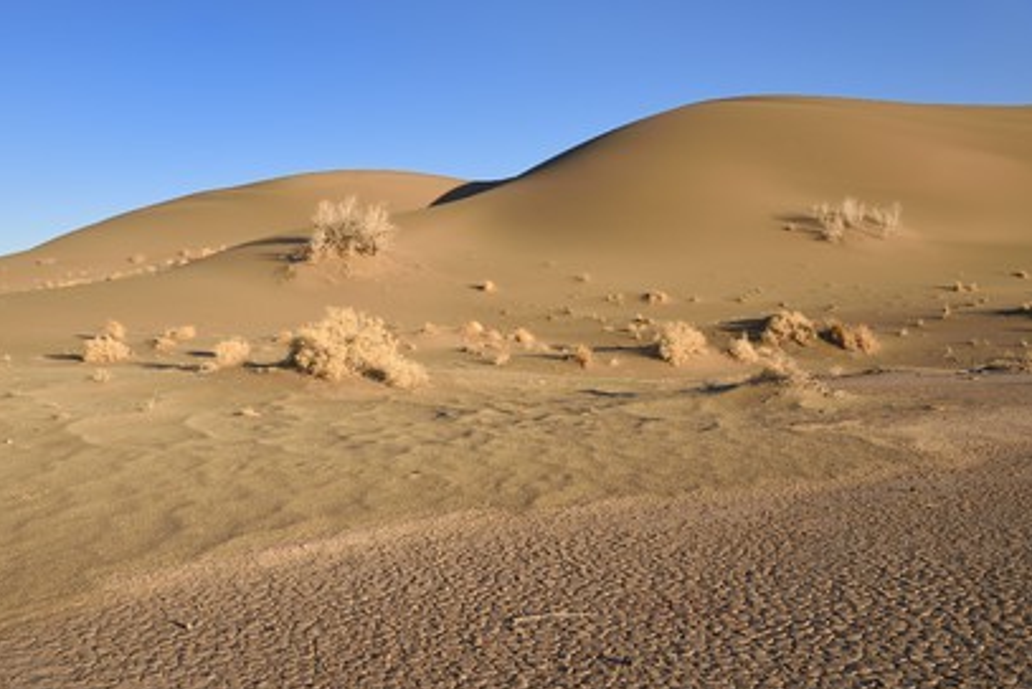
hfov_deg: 57.2
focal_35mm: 33
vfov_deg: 40.0
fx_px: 947
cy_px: 352
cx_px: 522
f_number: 10
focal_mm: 32
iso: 200
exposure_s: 1/250
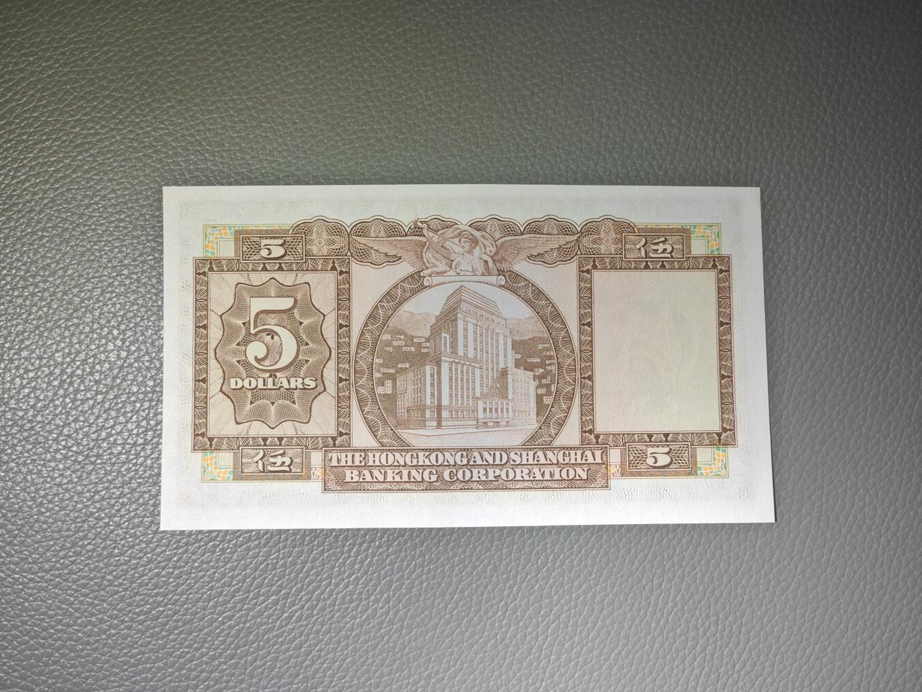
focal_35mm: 26
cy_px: 349
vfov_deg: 53.1
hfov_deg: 67.3
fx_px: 693
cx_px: 451
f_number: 1.9
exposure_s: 1/140
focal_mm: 5.3
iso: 50
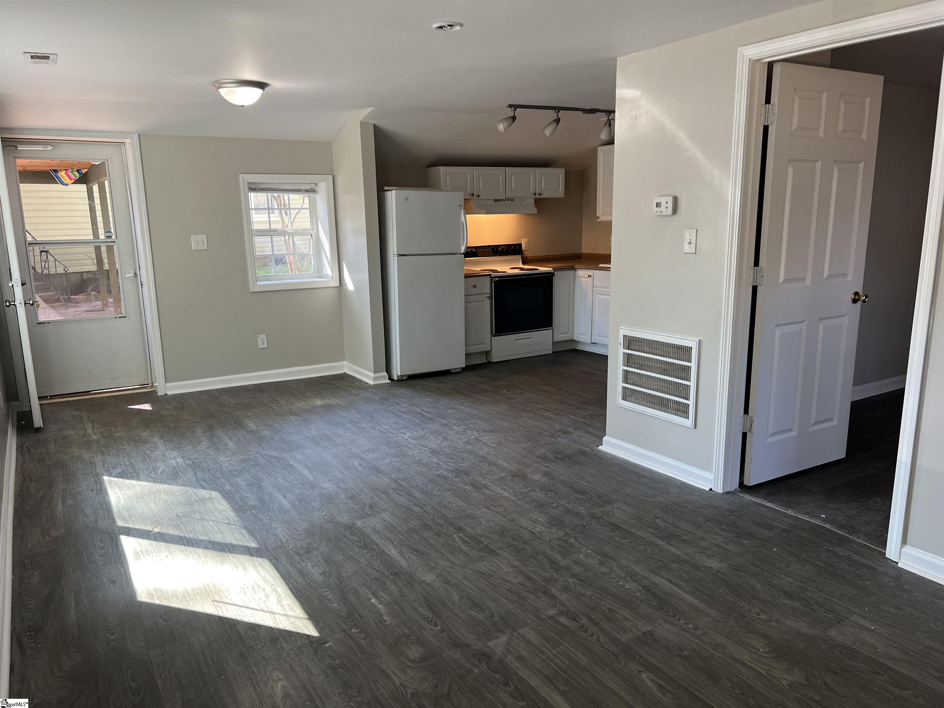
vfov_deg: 53.1
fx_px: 709
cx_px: 472
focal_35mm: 26
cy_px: 354
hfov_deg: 67.3
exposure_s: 1/121
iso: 125
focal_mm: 5.7
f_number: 1.5
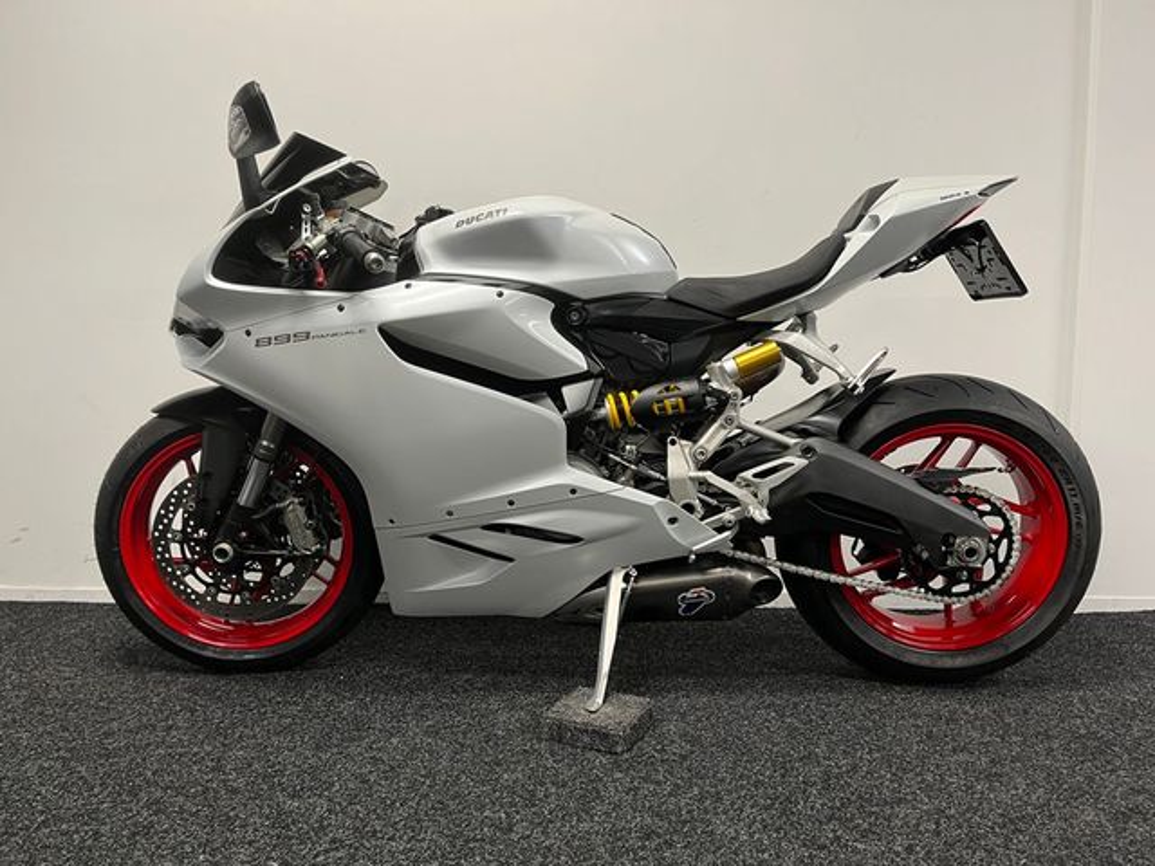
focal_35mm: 26
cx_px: 578
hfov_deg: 67.3
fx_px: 868
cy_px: 433
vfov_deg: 53.1
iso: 100
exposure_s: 1/50
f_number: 1.6
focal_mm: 5.1
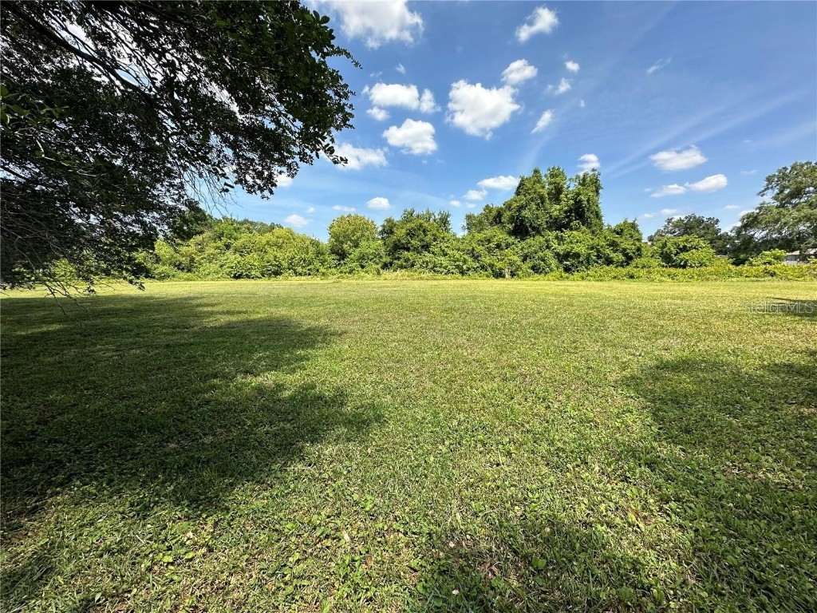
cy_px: 306
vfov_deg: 85.7
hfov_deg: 102.1
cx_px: 408
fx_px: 330
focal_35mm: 14
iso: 40
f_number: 2.2
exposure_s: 1/1147
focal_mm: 2.22
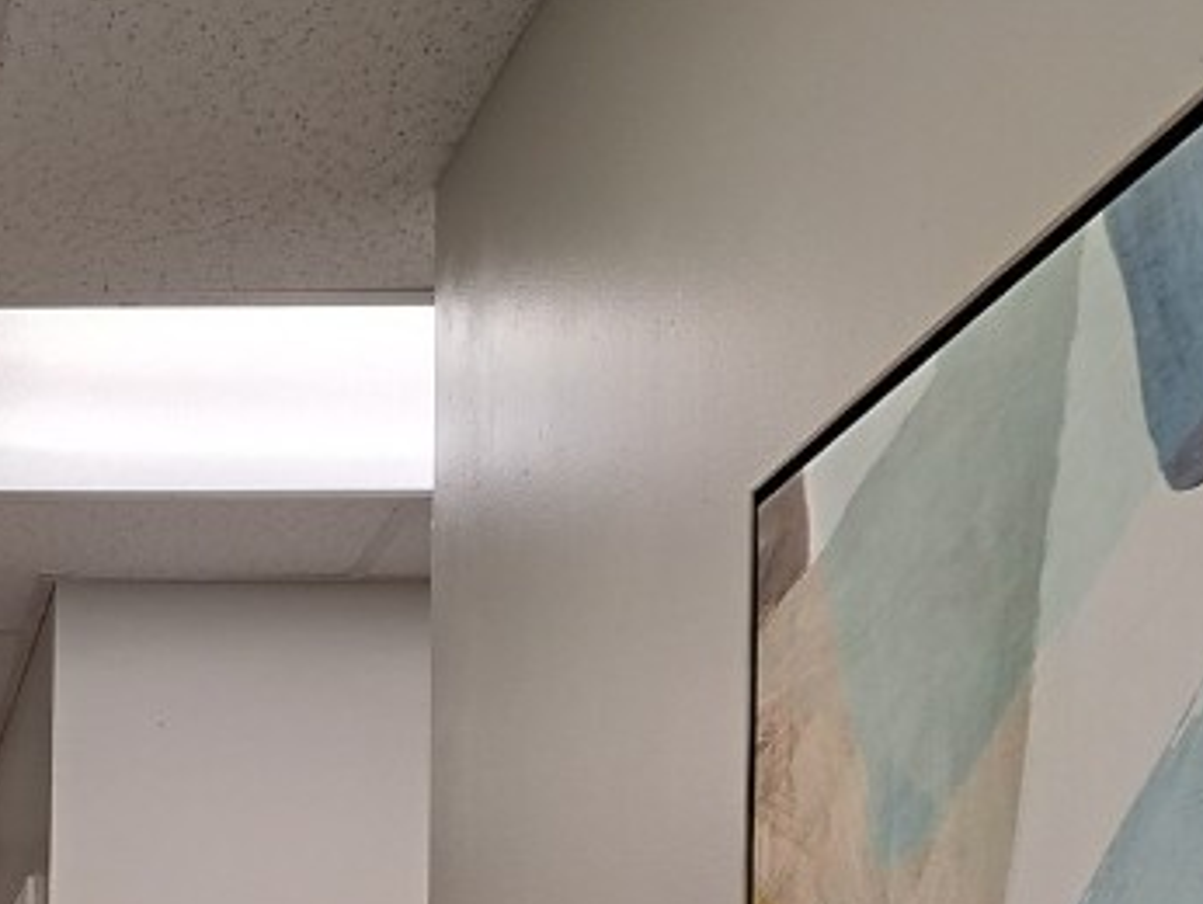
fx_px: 2469
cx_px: -302
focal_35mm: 71
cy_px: 1314
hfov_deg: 24.4
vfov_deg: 18.6
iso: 64
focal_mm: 5.23
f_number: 1.8
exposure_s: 1/60
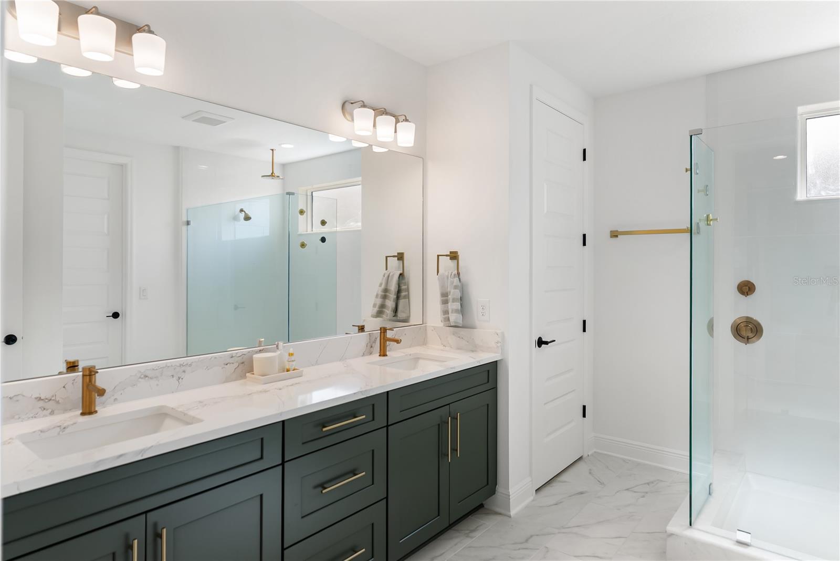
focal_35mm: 21
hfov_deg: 81.2
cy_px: 280
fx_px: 490
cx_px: 420
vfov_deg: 59.5
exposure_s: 1/250
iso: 320
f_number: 2.8
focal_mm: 21
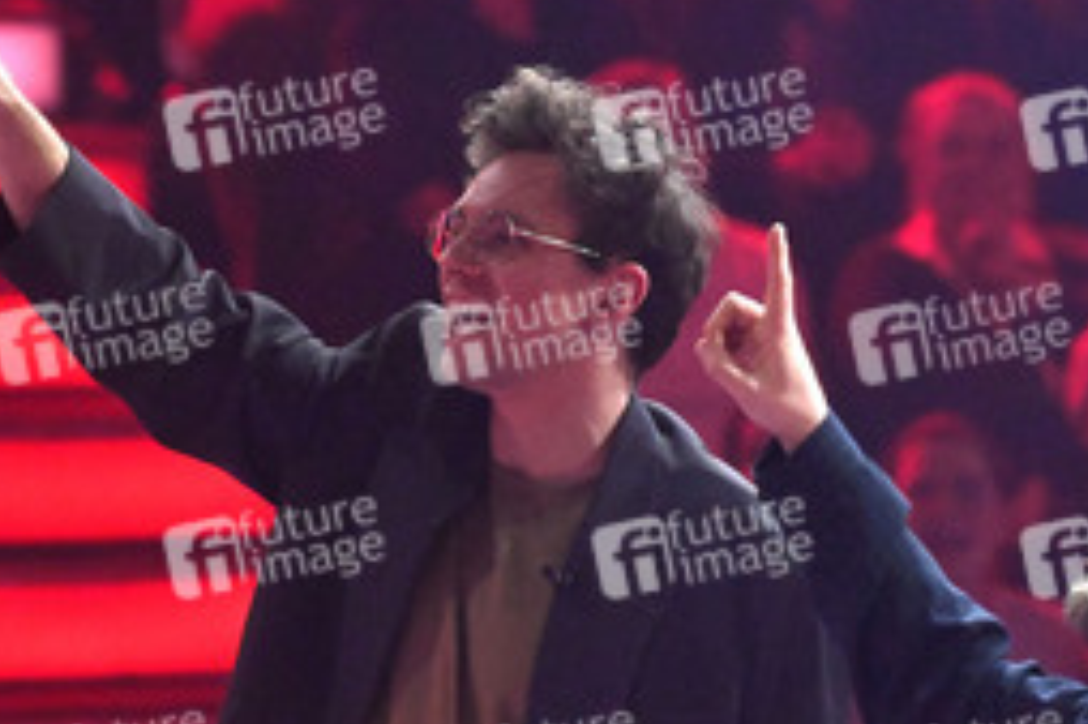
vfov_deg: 2.5
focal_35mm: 550
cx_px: 589
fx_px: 16611
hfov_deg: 3.8
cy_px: 441
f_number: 5.6
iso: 20000
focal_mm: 310
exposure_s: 1/320
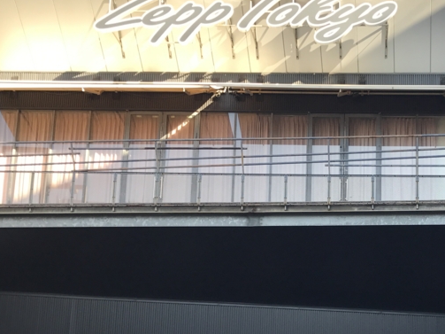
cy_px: 256
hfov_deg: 32.9
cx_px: 353
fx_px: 733
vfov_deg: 25.3
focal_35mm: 57
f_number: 1.8
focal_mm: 3.99
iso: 20
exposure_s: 1/344
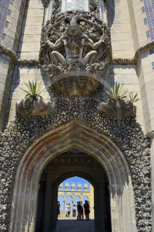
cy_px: 116
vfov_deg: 60.3
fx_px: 199
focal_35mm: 31
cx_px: 77
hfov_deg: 42.3
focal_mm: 31
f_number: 10
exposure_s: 1/250
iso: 200
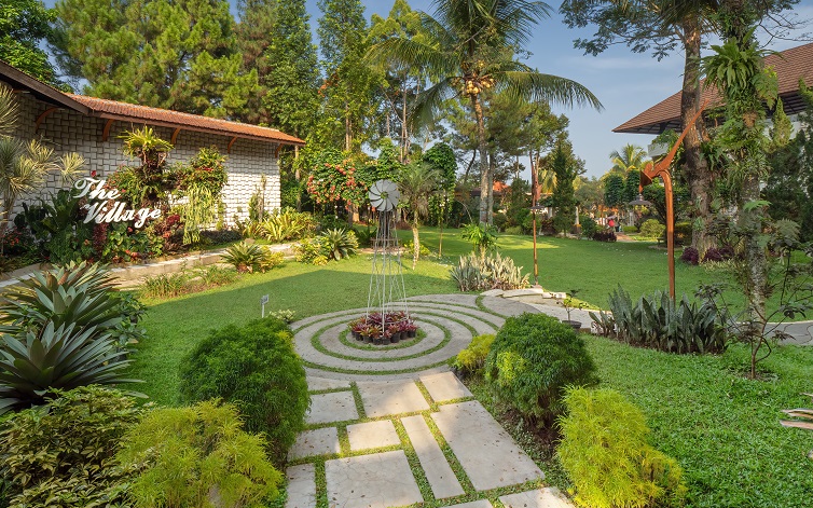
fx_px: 399
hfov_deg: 91.1
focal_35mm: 18
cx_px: 396
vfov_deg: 64.3
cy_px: 201
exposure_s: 1/60
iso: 200
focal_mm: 8
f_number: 7.1
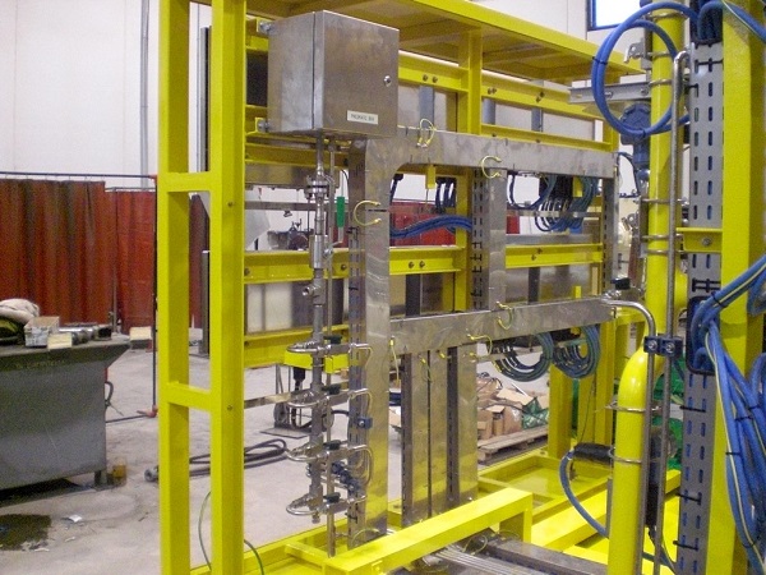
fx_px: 841
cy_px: 288
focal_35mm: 38
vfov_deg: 37.7
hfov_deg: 49.0
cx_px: 383
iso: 800
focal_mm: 6.3
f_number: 3.1
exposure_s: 1/25
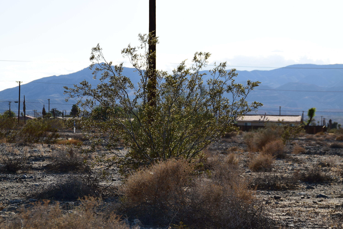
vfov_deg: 10.8
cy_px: 114
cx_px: 172
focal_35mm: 128
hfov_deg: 16.1
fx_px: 1215
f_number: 11
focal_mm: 85
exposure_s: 1/500
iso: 280
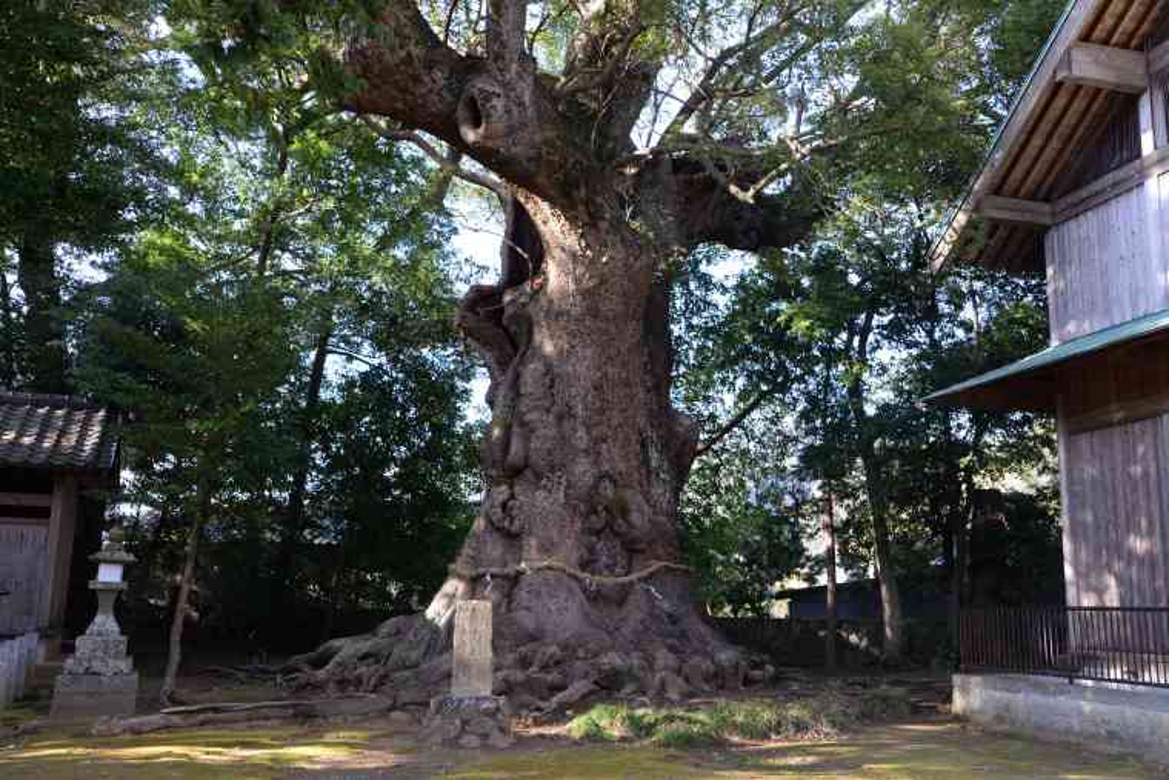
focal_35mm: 32
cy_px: 390
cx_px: 584
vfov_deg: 41.1
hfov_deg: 58.7
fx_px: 1039
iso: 800
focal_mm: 32
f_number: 5.6
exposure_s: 1/320
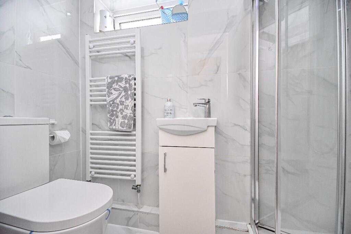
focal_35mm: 16
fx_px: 156
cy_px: 117
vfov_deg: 73.8
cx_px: 176
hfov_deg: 96.7
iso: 2500
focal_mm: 16
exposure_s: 1/125
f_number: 5.6
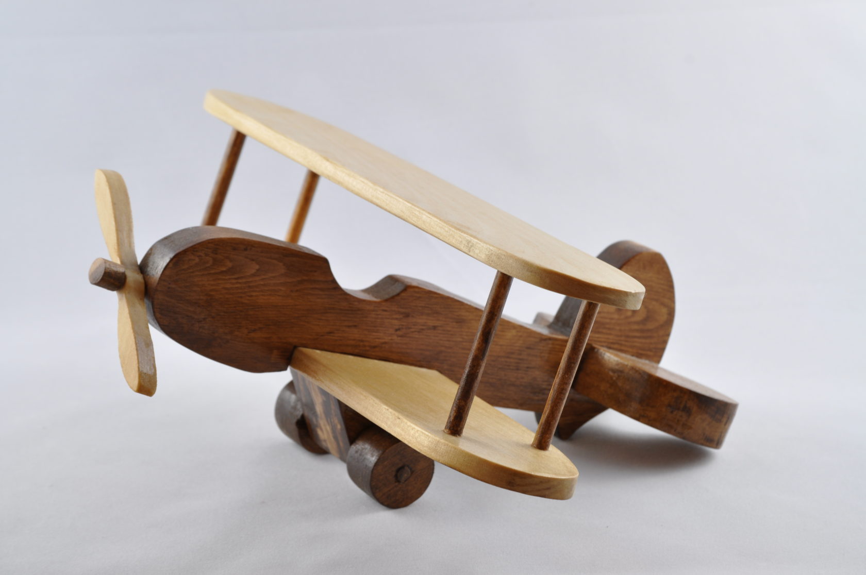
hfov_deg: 18.2
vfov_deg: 12.1
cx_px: 433
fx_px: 2703
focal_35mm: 112
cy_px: 288
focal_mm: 75
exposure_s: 1/3
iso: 200
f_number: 16
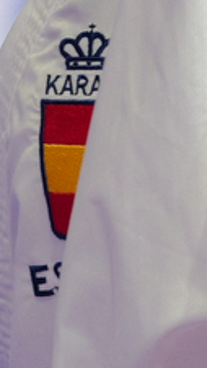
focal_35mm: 2311
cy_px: 39
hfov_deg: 0.5
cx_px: 302
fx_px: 22567
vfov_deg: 0.9
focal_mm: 200
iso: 1250
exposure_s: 1/1000
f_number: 2.8
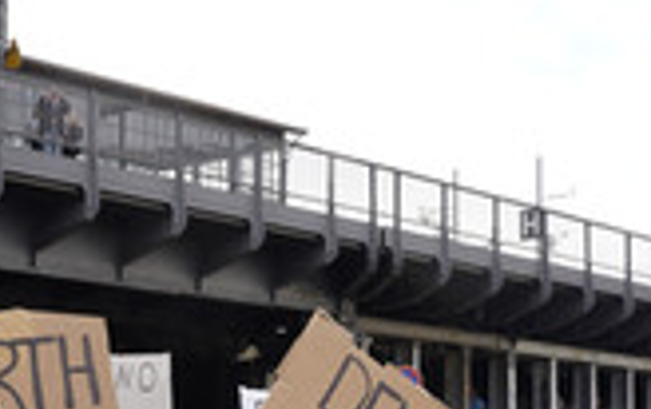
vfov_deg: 13.5
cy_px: 469
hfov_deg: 21.8
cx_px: 232
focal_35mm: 95
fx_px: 1688
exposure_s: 1/60
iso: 160
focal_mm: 34
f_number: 11
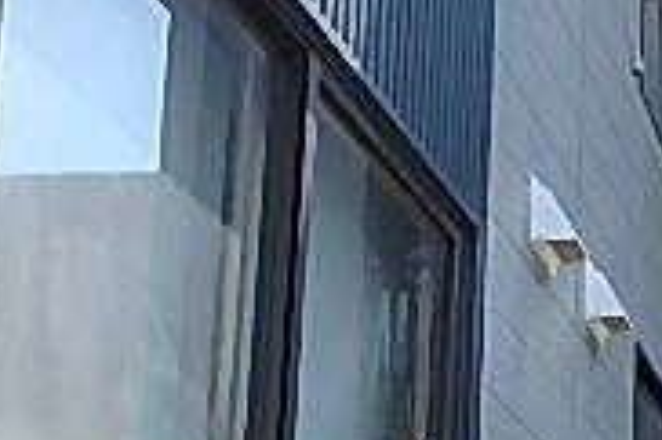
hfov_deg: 21.6
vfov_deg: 16.5
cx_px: 1022
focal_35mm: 77
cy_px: 604
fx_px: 1415
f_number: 3.5
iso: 125
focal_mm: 3.7
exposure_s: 1/250
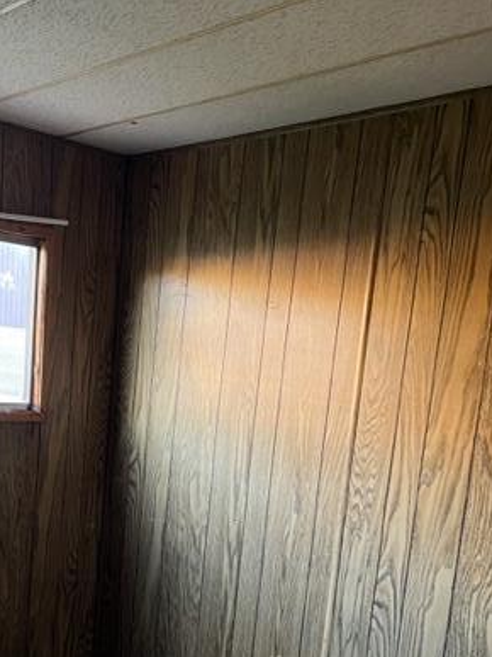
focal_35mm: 43
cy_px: 487
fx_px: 815
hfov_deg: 32.9
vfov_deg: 42.6
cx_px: 120
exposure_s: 1/60
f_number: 1.5
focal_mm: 5.7
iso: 320
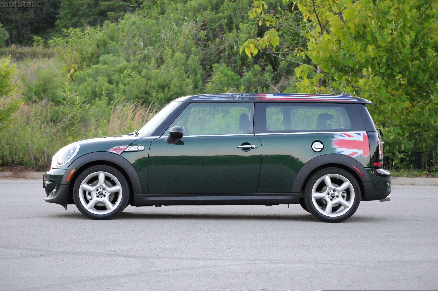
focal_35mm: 108
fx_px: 1313
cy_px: 146
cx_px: 219
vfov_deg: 12.7
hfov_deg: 18.9
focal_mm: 72
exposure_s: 1/125
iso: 2000
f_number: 5
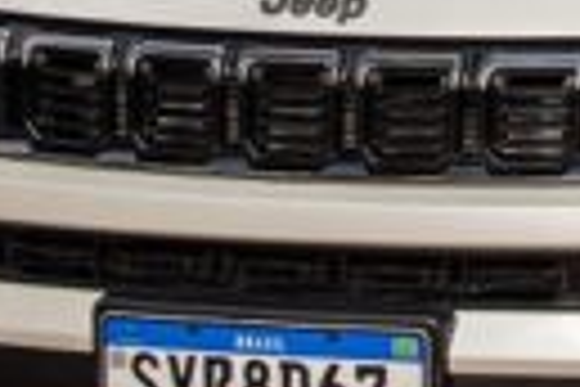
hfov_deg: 10.3
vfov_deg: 7.4
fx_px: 2900
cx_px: 1277
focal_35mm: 180
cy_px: -353
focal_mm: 31
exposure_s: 1/500
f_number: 8
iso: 320
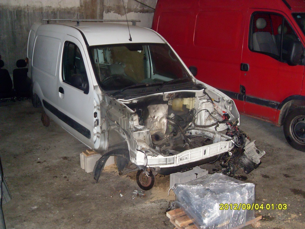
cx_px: 152
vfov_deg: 38.7
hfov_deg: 50.1
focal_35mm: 37
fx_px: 326
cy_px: 114
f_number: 2.8
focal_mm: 6.3
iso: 320
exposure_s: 1/45
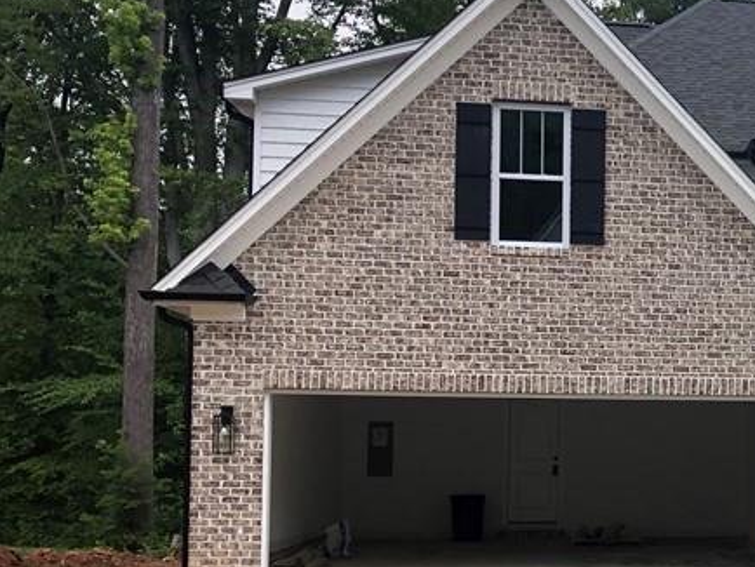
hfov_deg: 26.9
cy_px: 407
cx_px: 833
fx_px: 1440
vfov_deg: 22.1
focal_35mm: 66
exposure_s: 1/1297
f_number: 1.8
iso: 20
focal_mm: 3.99
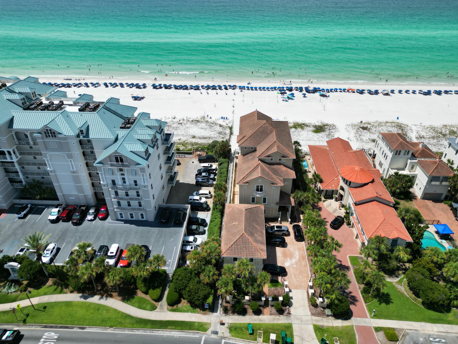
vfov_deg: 56.8
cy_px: 172
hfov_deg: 71.6
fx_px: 318
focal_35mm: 24
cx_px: 229
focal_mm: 6.72
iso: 200
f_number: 1.7
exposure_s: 1/6000
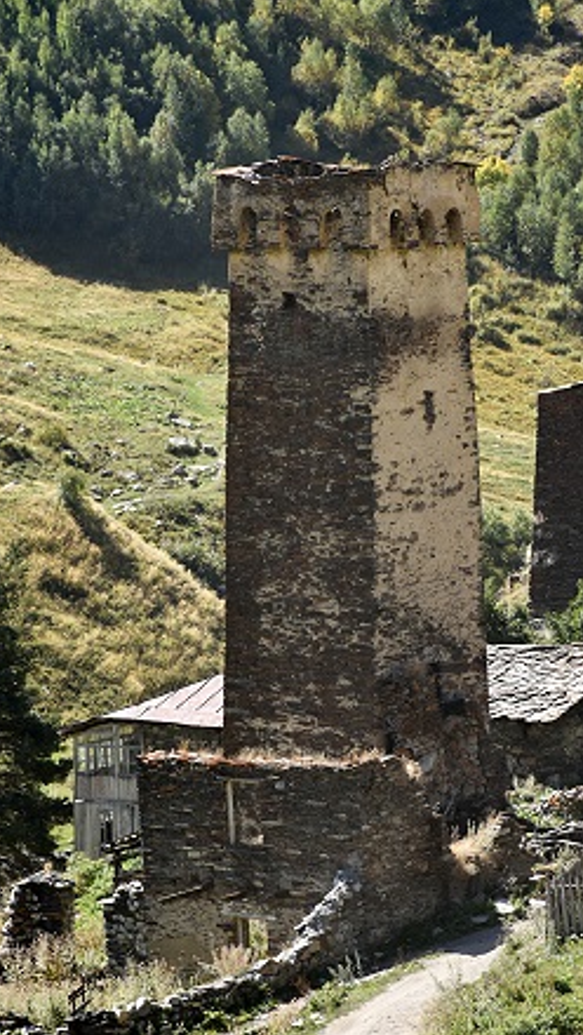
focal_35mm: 158
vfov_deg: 13.6
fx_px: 4336
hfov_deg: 7.7
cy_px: 516
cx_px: 309
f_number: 10
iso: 500
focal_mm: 100
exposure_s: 1/400
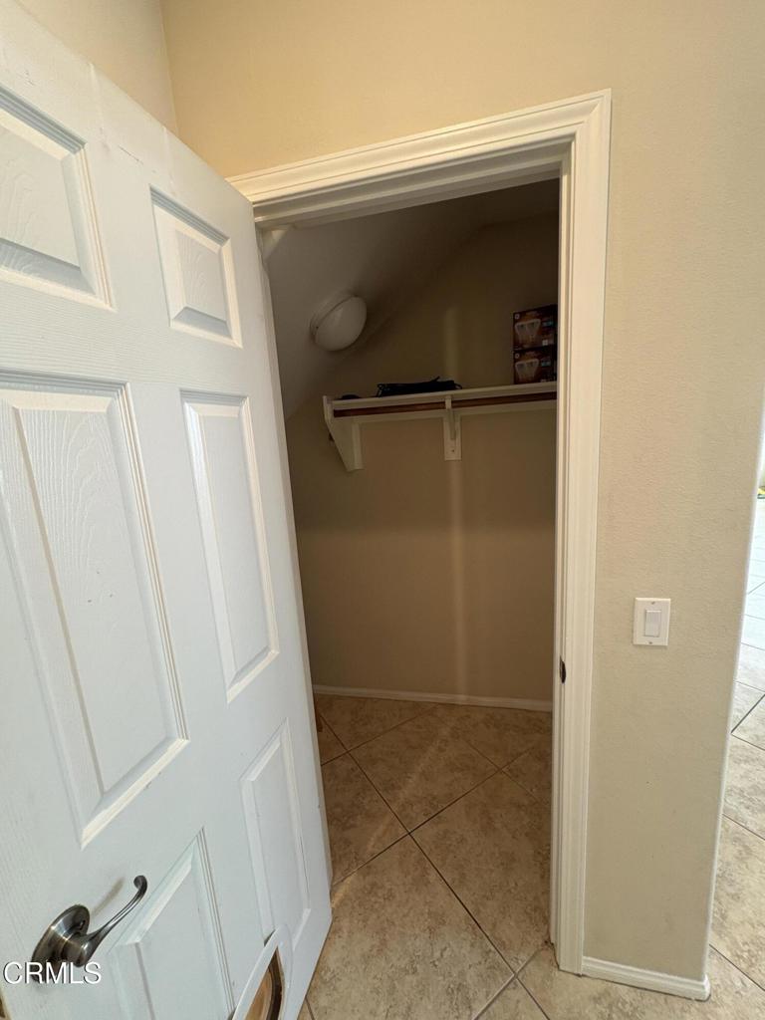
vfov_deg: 102.1
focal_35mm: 14
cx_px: 382
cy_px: 510
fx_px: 413
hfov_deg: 85.7
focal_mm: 2.22
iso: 250
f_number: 2.2
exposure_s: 1/60
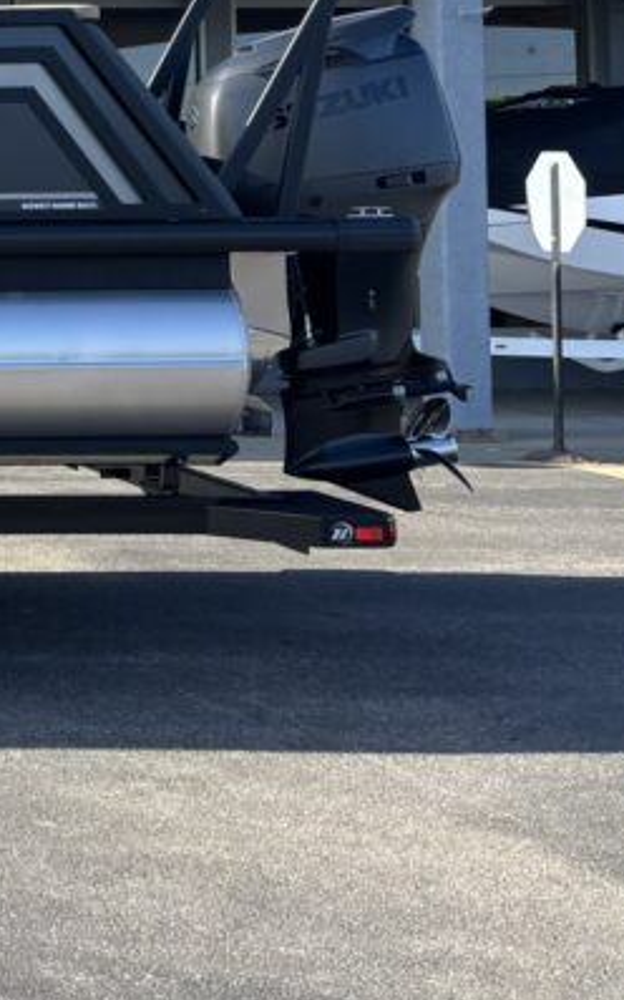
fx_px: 2014
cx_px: -693
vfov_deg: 27.1
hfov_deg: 14.2
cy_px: 146
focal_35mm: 74
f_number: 1.6
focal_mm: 5.96
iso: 50
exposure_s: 1/1068
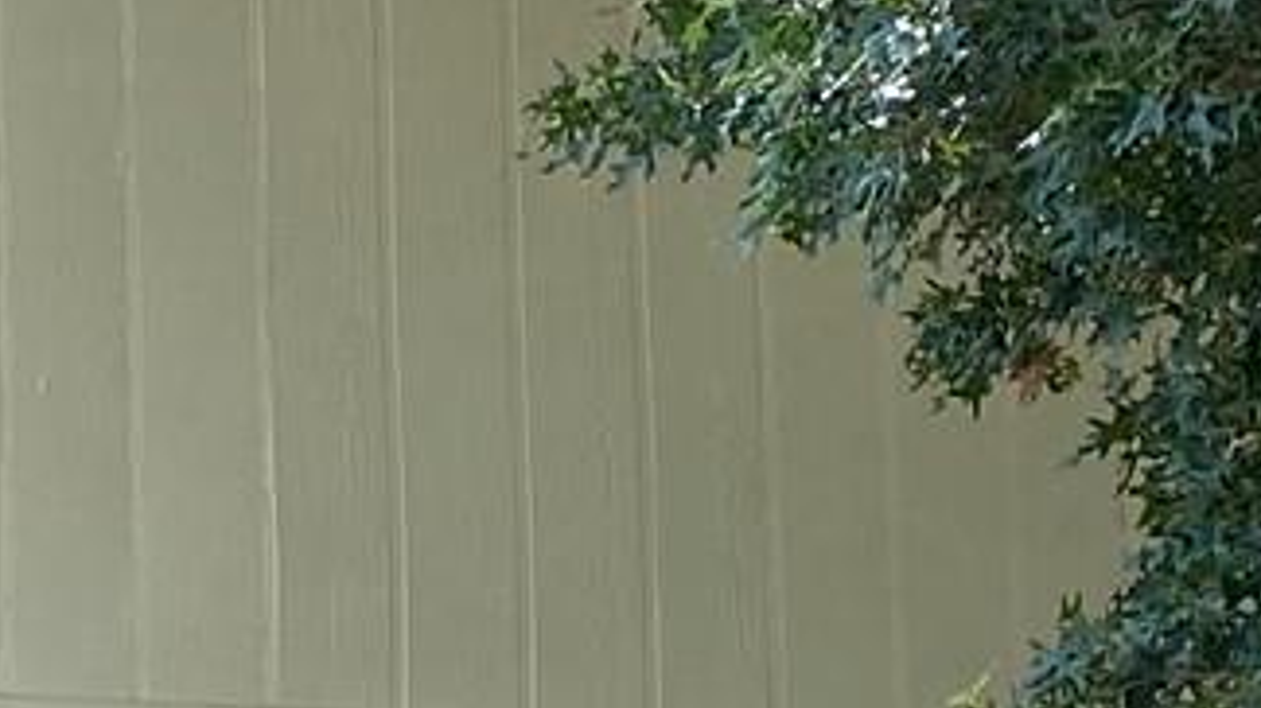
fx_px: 5983
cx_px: -1382
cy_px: 1583
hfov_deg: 10.8
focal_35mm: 179
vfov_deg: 6.5
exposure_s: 1/1103
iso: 32
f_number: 1.8
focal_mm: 4.25
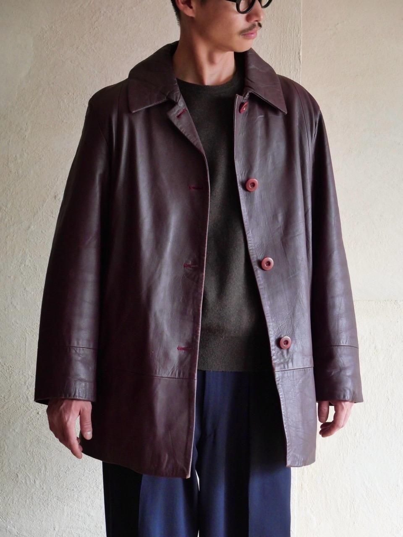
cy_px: 268
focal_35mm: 108
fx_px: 1676
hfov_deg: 13.7
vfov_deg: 18.2
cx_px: 202
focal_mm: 54
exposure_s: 1/125
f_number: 4
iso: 2000
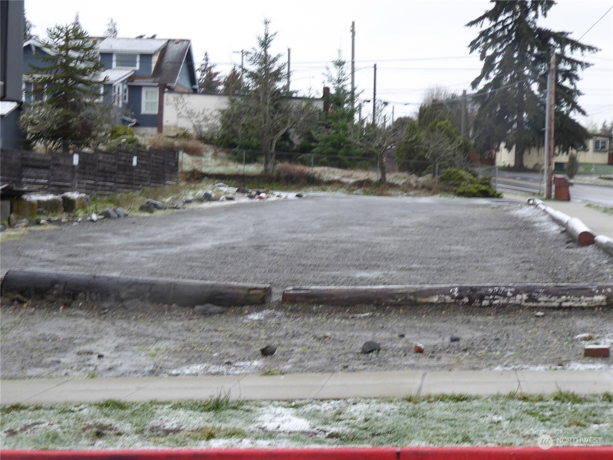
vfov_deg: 19.6
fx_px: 1328
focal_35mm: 75
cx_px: 306
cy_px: 230
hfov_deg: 26.0
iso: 100
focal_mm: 12.5
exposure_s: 1/60
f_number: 4.5
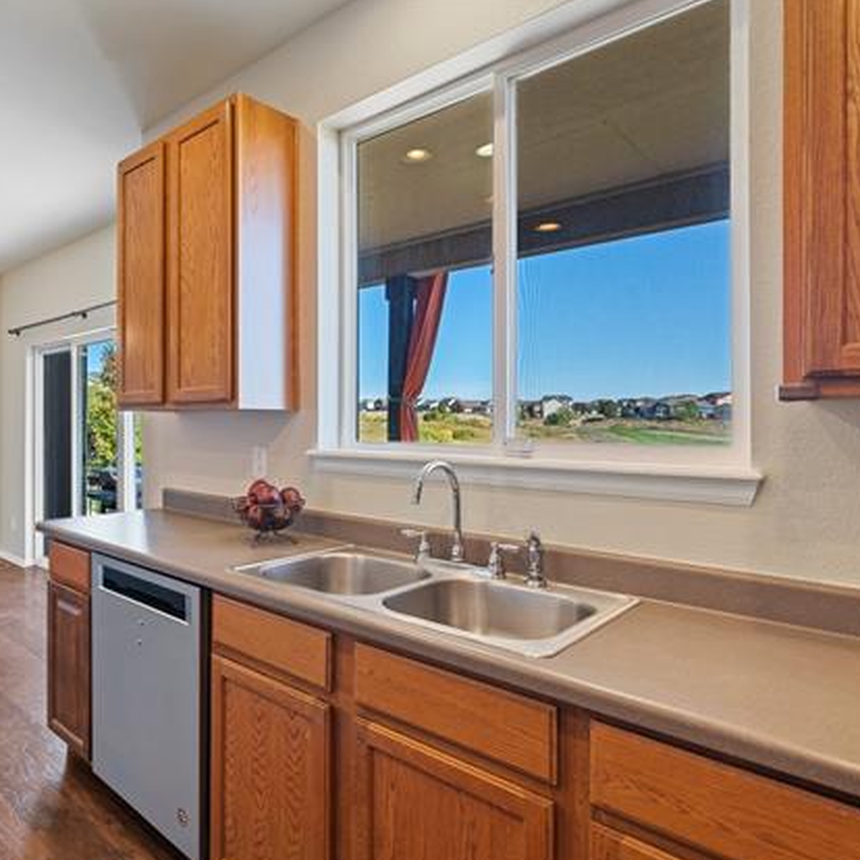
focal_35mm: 21
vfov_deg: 72.1
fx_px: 590
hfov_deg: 67.9
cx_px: 224
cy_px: 436
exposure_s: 1/8
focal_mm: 16
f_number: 6.7
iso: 640
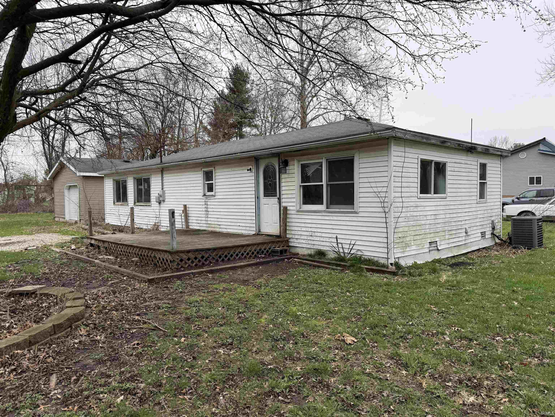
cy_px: 208
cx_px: 278
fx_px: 385
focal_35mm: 24
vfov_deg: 56.8
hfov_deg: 71.6
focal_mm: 6.76
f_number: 1.78
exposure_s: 1/1075
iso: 80
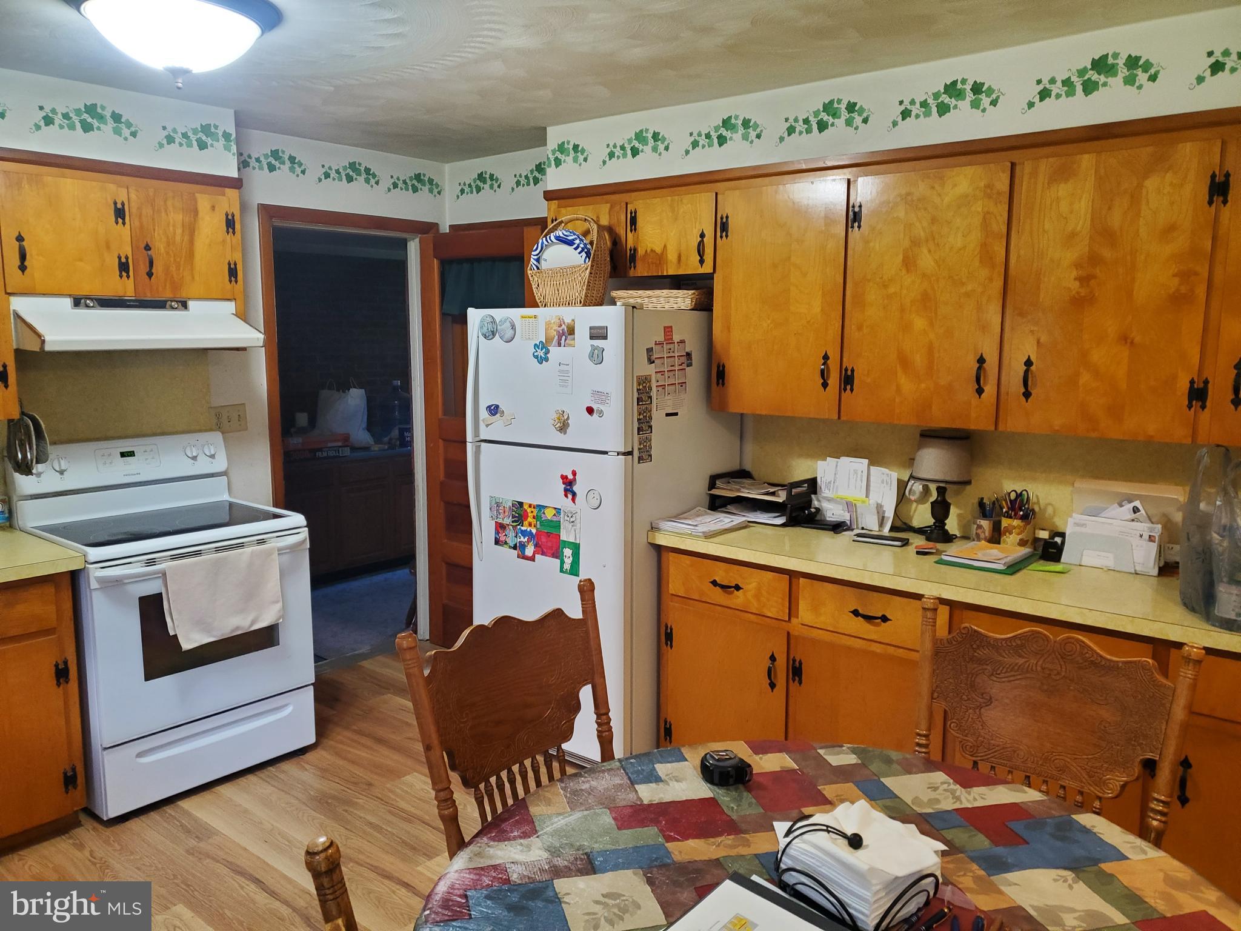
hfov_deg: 67.3
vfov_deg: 53.1
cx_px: 620
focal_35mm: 26
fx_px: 932
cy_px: 466
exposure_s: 1/40
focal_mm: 4.3
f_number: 1.5
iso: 200
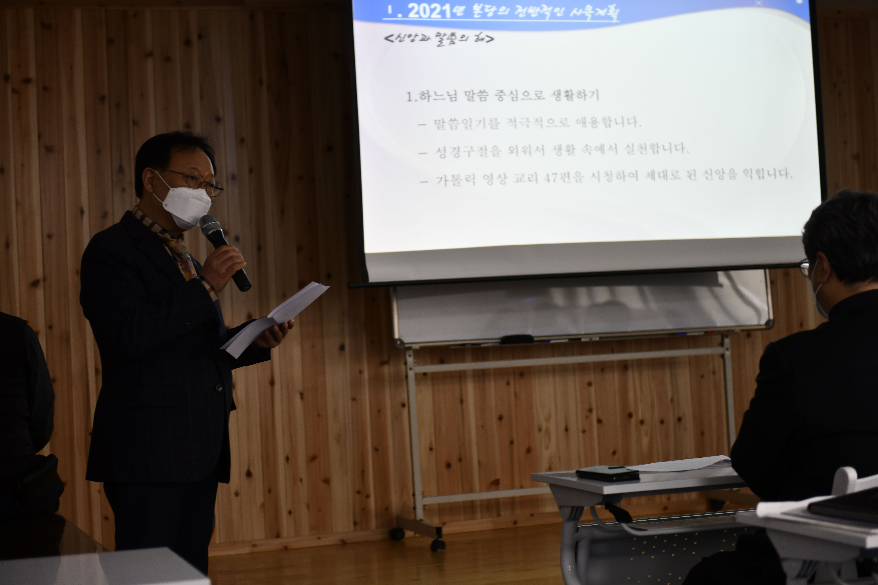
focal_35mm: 70
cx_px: 439
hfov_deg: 28.8
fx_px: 1707
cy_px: 292
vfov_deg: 19.5
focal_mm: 70
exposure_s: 1/160
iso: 500
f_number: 2.8
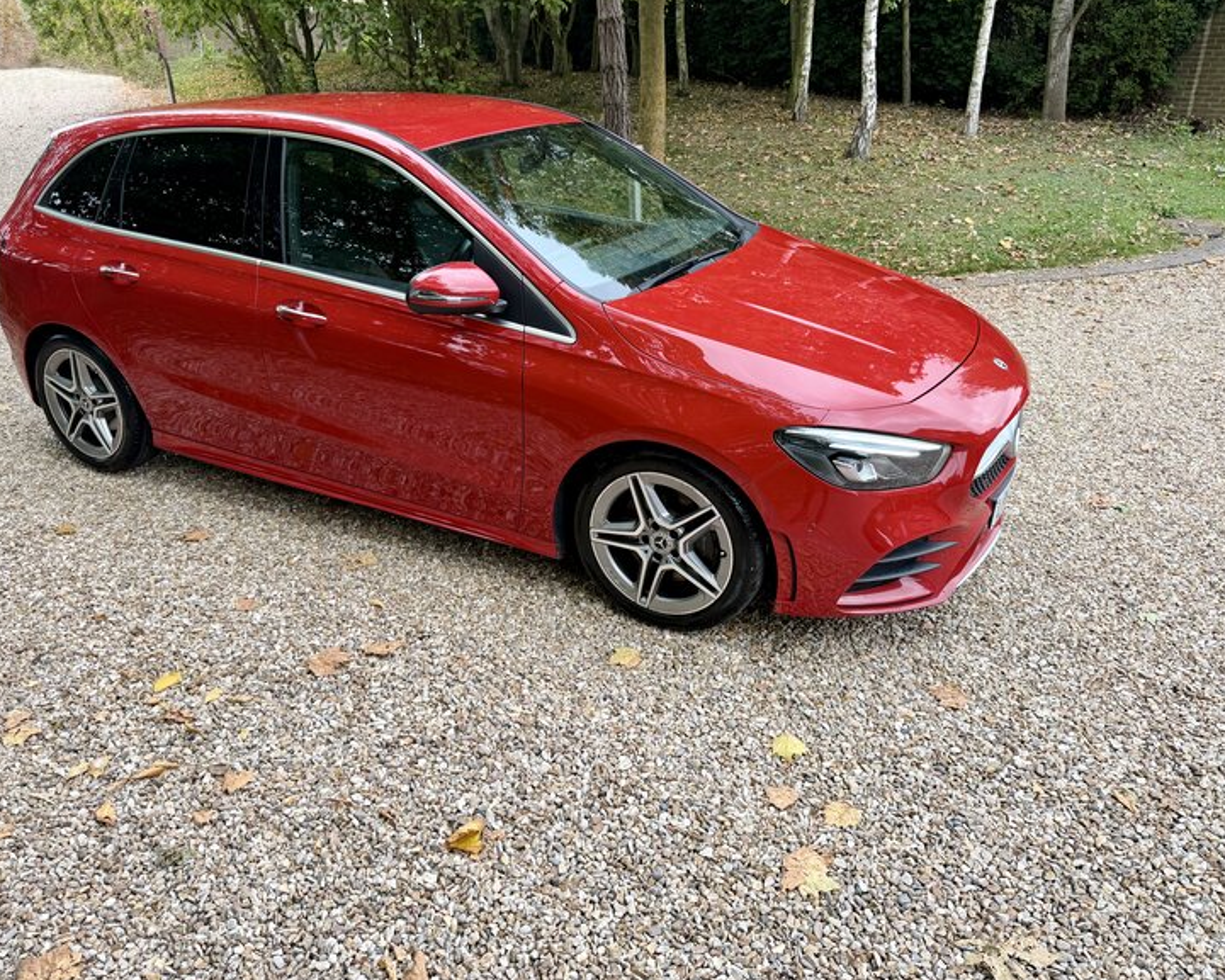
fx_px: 943
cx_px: 586
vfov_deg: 54.9
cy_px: 477
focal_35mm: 26
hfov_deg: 66.0
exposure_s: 1/159
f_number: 1.78
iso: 64
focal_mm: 6.76
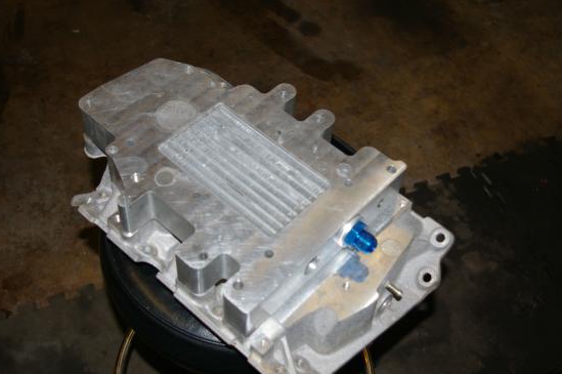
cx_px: 269
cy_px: 201
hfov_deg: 40.4
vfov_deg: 27.5
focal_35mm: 49
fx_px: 764
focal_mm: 28
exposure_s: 1/50
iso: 200
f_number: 4
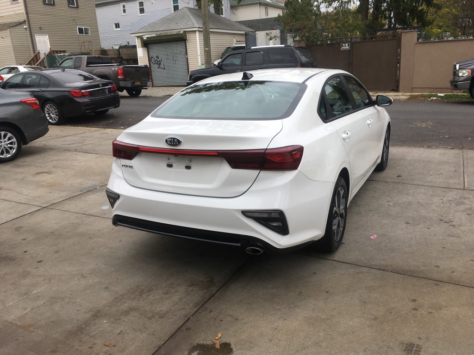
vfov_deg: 48.2
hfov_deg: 61.7
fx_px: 397
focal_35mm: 29
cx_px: 237
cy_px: 178
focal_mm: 4.15
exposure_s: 1/506
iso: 25
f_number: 2.2
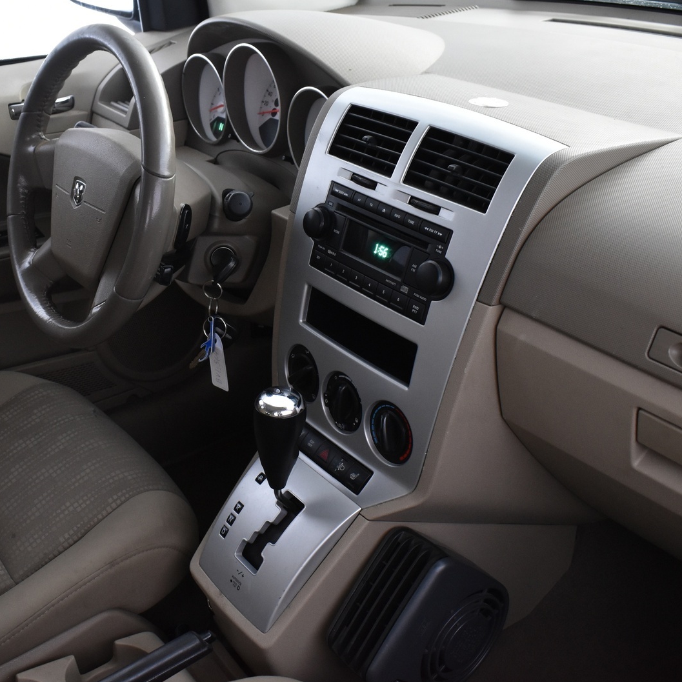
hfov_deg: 38.7
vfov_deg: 39.2
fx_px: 958
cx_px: 222
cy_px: 337
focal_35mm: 43
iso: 1250
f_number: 5.6
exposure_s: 1/8
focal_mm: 22
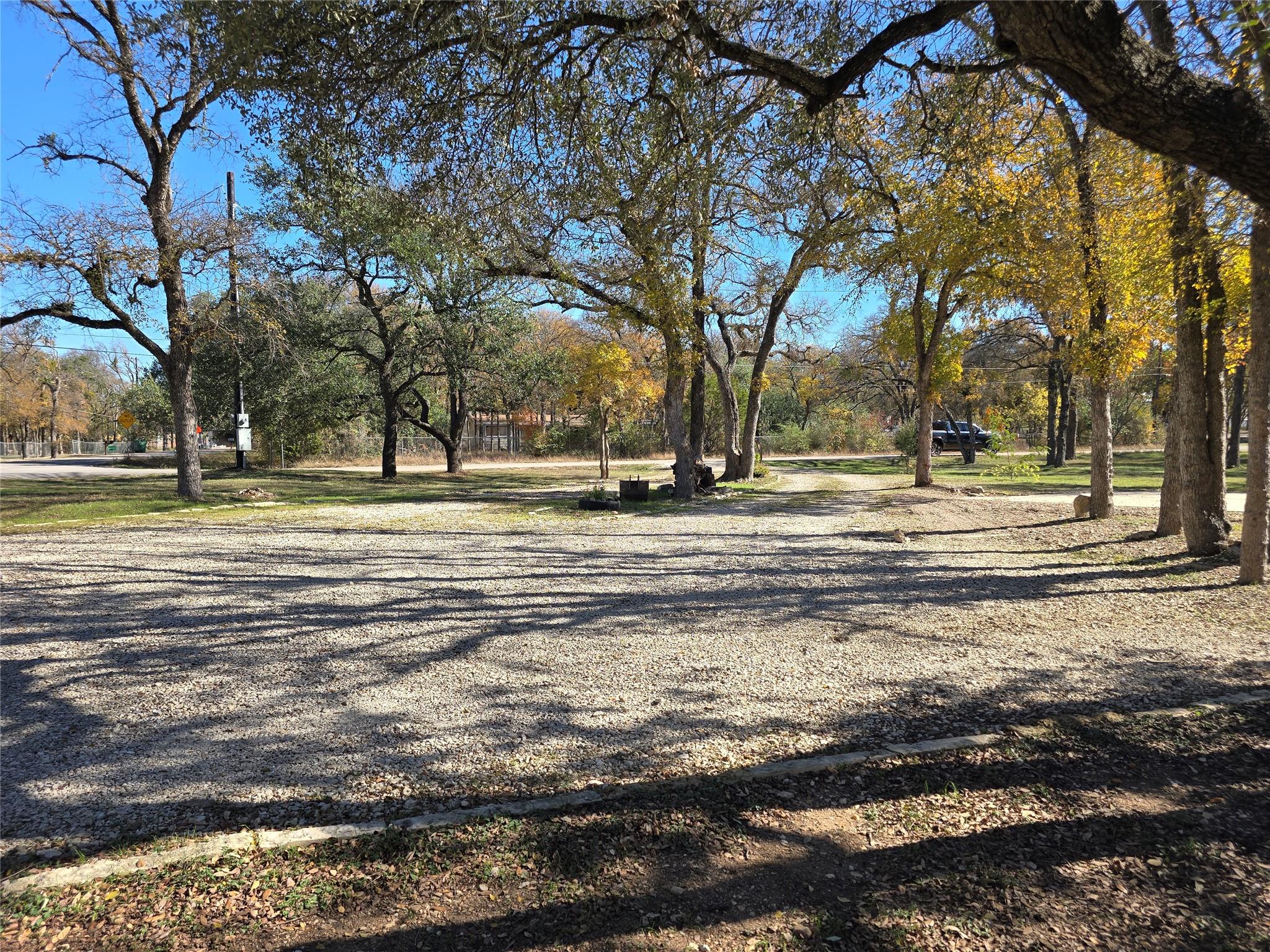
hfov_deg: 73.9
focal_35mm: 23
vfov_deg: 58.9
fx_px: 844
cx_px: 635
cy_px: 476
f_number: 1.7
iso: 12
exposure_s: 1/336
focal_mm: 6.3
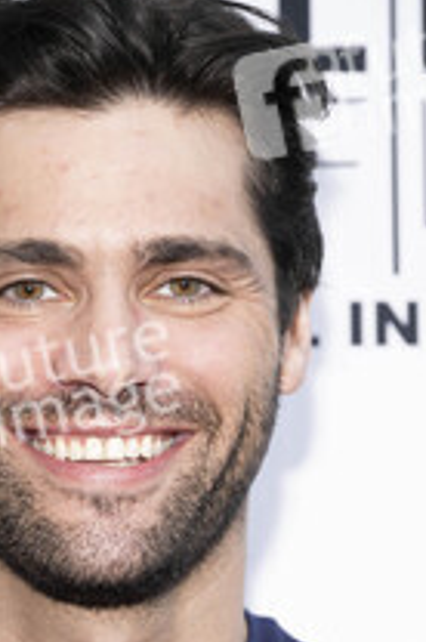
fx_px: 3455
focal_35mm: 194
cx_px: 111
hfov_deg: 7.1
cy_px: 549
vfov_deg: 10.6
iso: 400
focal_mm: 101
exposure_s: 1/200
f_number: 5.6
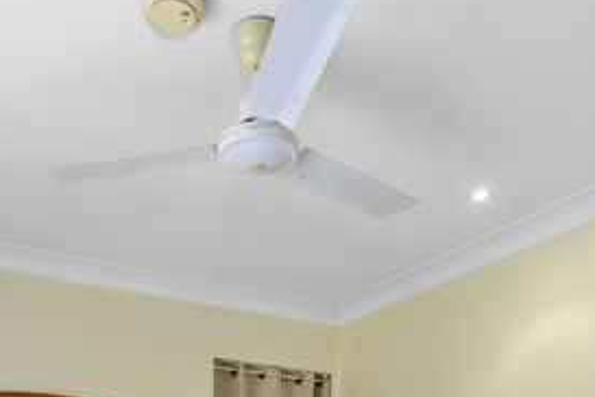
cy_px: 532
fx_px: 678
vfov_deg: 26.8
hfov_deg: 46.8
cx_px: 205
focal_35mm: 41
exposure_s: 1/20
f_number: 7.1
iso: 200
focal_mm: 14
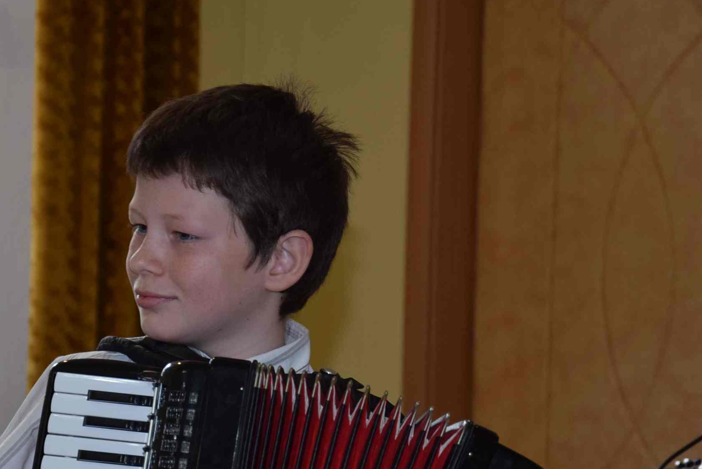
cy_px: 368
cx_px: 117
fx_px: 3901
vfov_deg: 6.9
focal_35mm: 200
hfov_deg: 10.2
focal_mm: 75
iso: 400
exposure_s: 1/100
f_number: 5.3
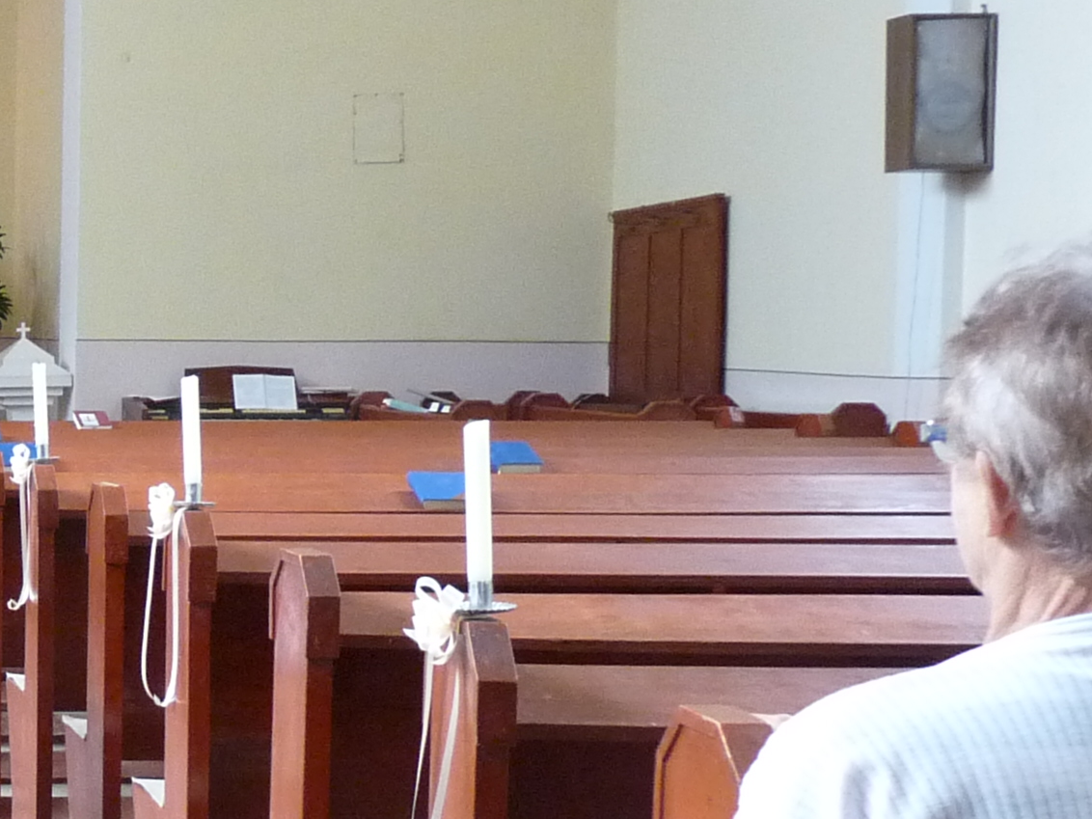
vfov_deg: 16.9
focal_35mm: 87
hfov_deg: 20.0
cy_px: 550
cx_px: -463
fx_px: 2745
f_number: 2.8
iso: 320
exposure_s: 1/30
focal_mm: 4.8
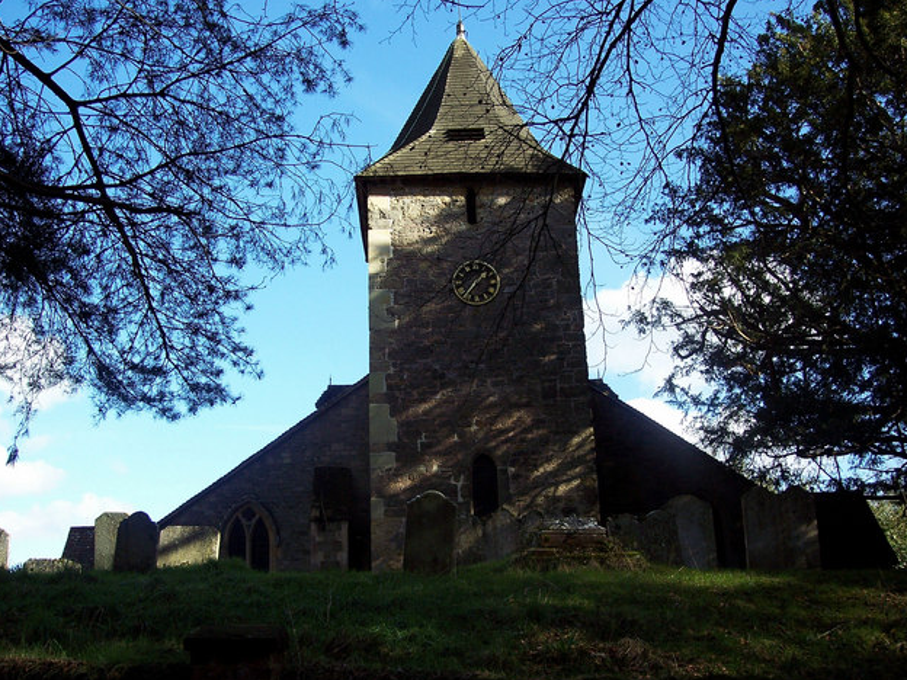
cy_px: 339
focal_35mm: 40
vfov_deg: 36.0
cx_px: 458
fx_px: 1048
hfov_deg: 46.8
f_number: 3.4
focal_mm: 8
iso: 100
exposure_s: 1/350
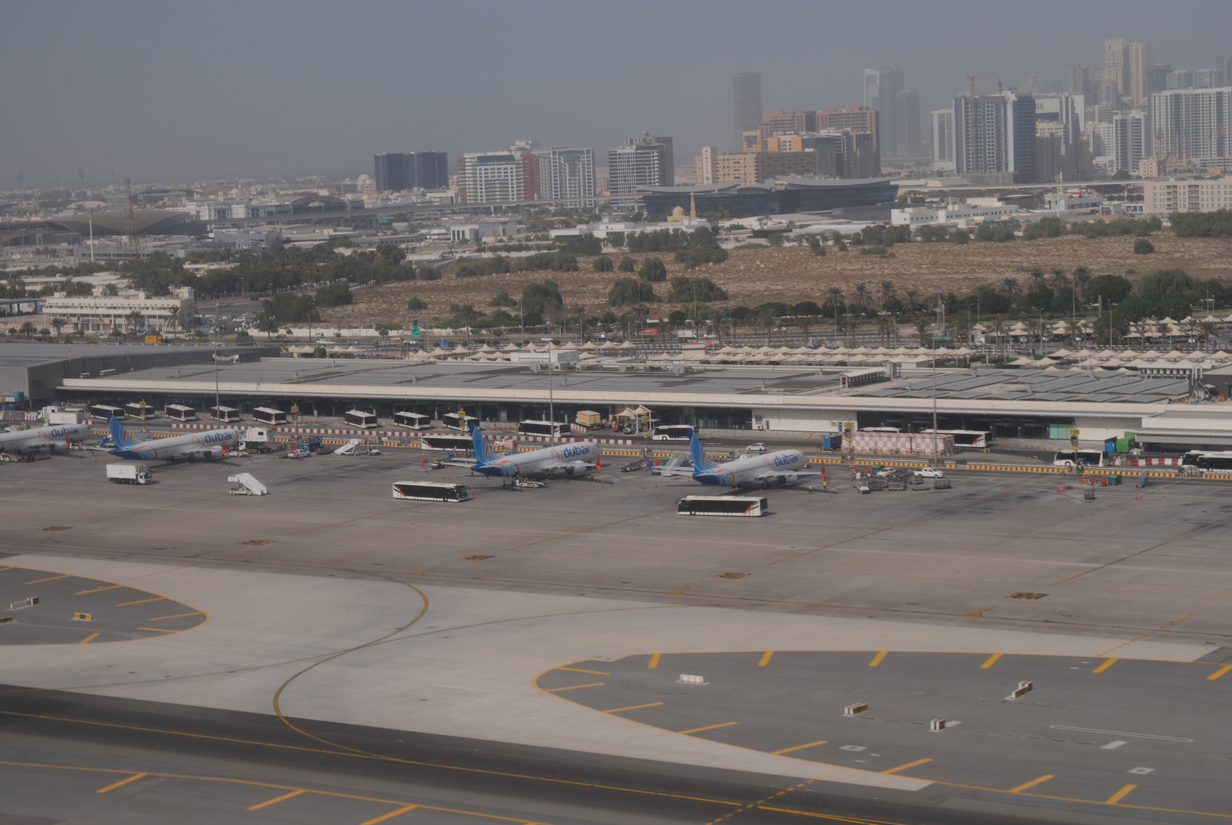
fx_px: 2673
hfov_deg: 26.0
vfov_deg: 17.5
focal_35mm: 78
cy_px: 412
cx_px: 616
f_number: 10
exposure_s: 1/400
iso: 100
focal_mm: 52
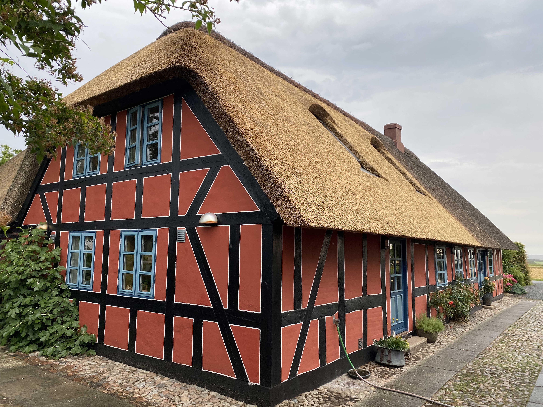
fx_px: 408
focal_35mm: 26
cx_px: 272
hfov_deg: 67.3
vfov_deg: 53.1
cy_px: 204
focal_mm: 4.25
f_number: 1.8
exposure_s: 1/229
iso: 32
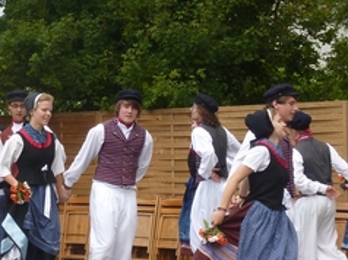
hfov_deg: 13.3
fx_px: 1496
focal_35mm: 149
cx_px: 159
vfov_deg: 9.9
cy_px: 200
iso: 80
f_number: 3.9
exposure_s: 1/200
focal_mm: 9.7
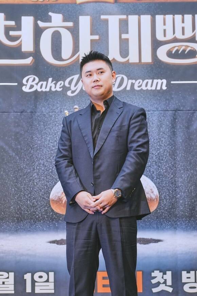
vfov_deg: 19.5
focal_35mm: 105
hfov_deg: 13.0
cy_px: 148
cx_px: 98
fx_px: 862
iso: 640
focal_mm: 70
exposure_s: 1/160
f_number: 2
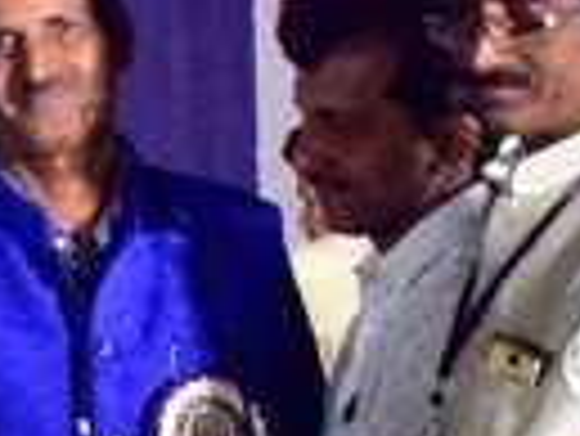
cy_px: 807
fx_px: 8972
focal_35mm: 535
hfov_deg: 3.6
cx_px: -1052
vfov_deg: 2.8
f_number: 20
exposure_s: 1/160
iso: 12800
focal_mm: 70
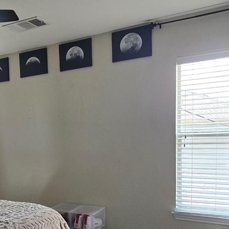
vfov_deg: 42.1
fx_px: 292
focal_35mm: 39
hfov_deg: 40.2
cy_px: 159
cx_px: 31
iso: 160
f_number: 2.2
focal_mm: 2.2
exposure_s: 1/60
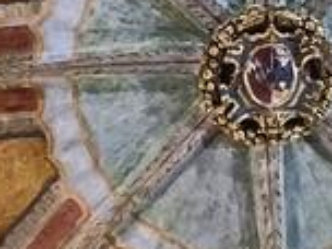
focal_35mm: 79
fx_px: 758
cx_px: 183
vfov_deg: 18.3
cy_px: 12
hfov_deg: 24.7
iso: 1250
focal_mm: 1.65
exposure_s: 1/16.7
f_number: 2.2
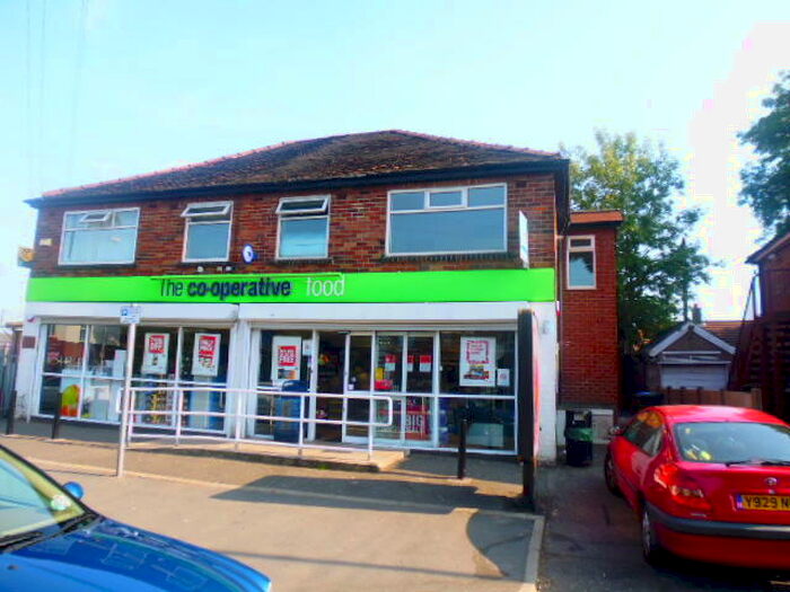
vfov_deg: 56.8
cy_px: 296
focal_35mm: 24
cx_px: 395
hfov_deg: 71.6
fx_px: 548
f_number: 2.8
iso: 100
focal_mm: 4.3
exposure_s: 1/500
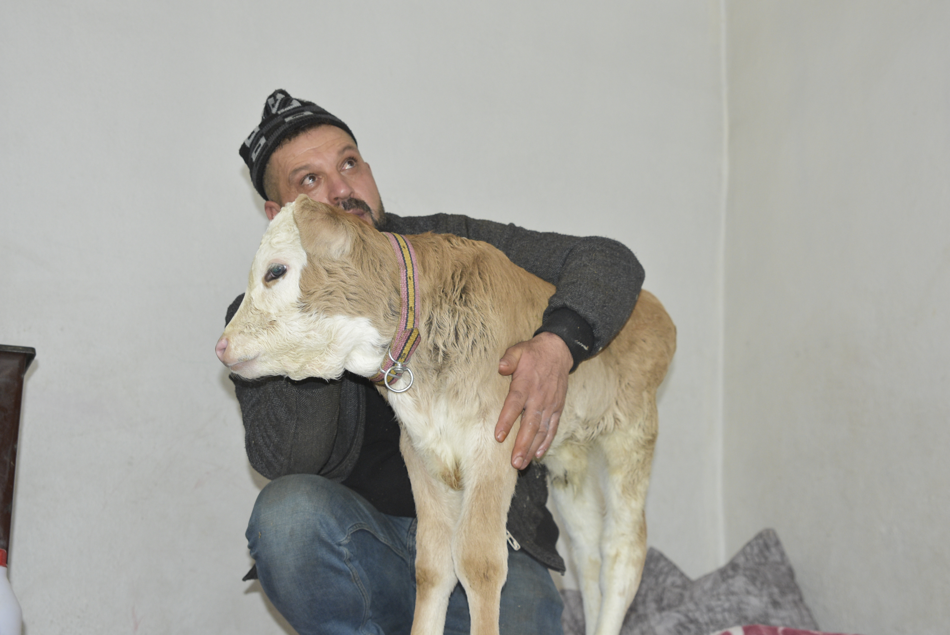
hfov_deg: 35.0
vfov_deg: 23.8
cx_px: 475
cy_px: 318
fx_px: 1505
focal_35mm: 57
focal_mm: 38
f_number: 5
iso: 1000
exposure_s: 1/60
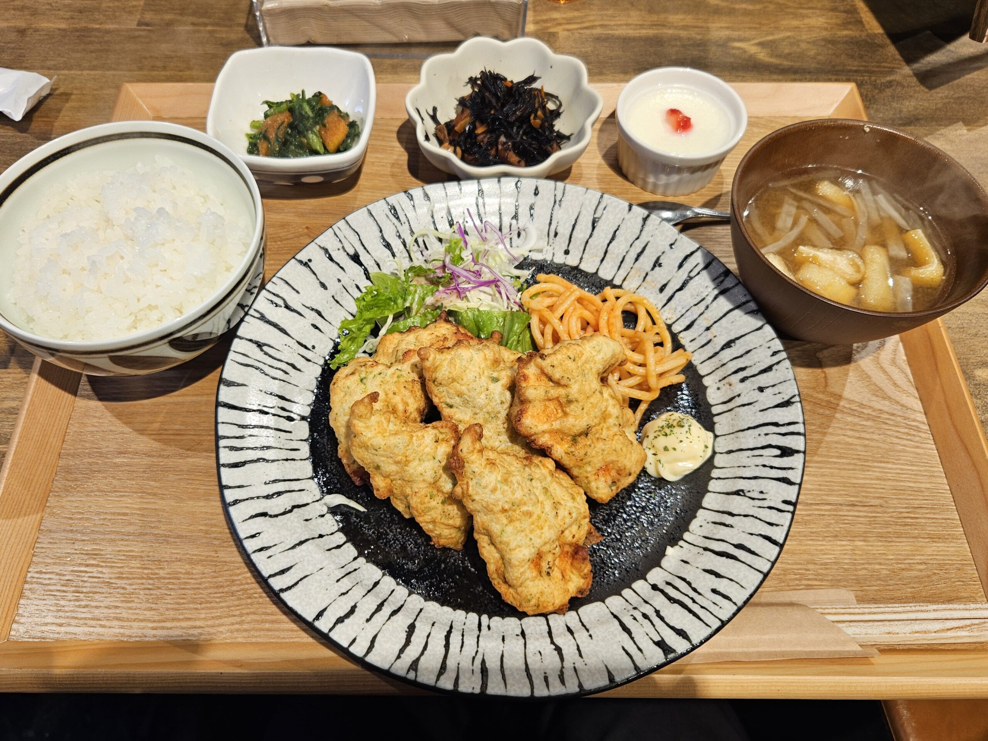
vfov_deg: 58.9
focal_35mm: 23
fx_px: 656
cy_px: 370
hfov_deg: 73.9
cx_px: 494
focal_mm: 5.4
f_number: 1.8
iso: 100
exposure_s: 1/101
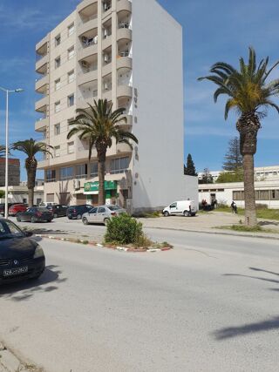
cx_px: 140
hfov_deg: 54.9
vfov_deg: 69.4
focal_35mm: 25
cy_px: 186
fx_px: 269
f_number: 2
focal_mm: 4.6
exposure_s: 1/1036
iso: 20
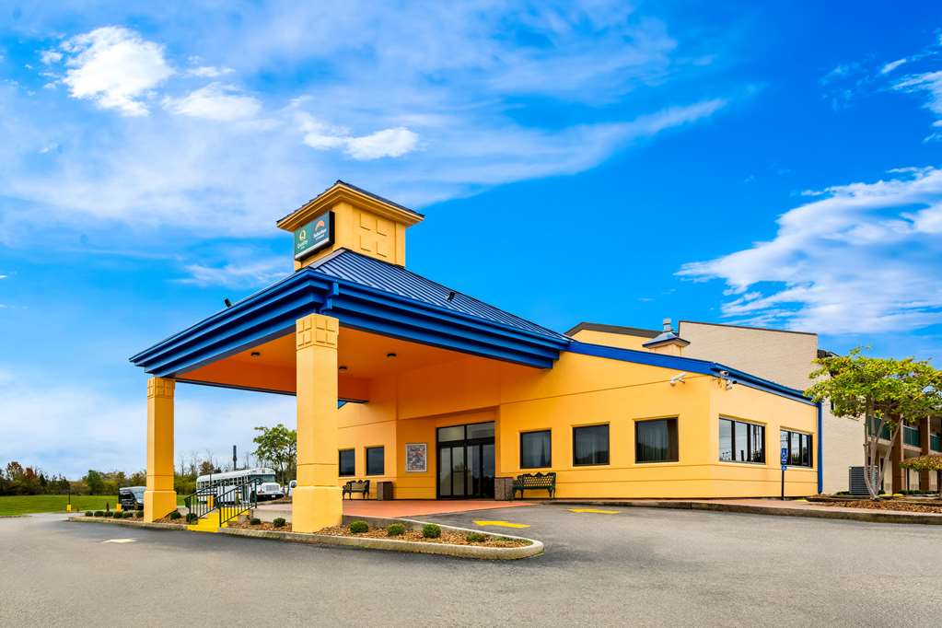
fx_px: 471
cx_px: 471
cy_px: 314
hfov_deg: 90.0
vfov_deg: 67.4
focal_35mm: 18
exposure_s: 1/80
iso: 400
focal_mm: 18
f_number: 8
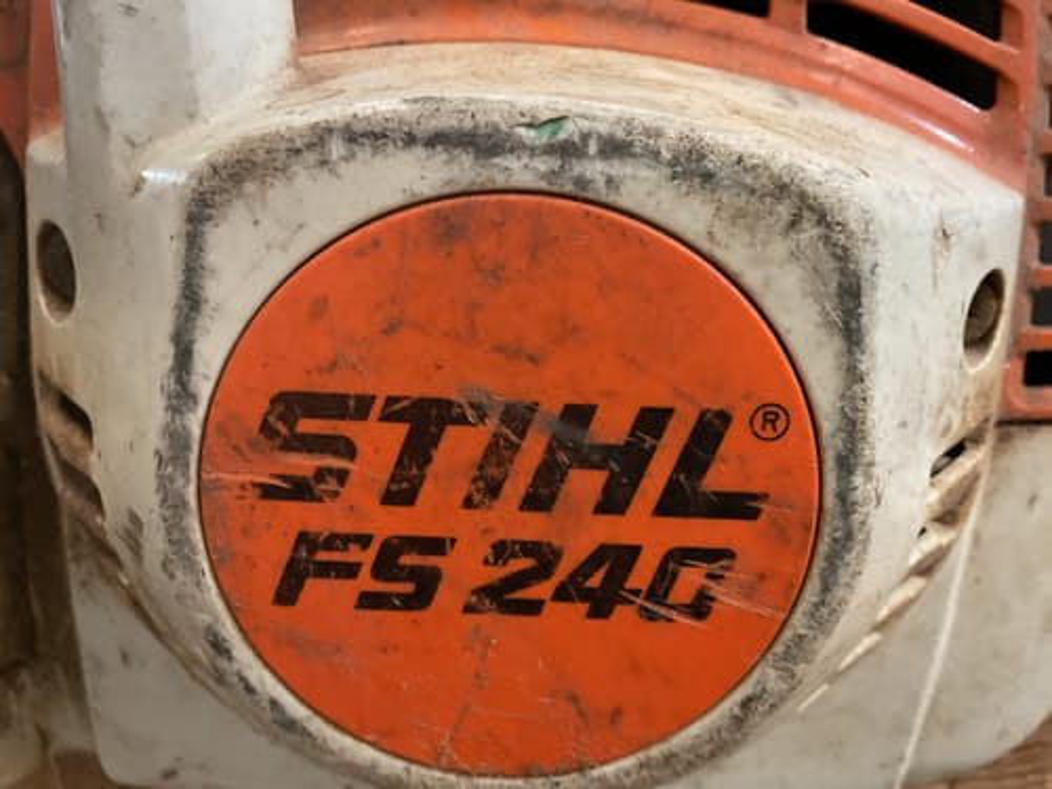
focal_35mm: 29
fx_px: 881
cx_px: 526
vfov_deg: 48.2
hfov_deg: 61.7
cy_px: 394
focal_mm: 3
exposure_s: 1/40
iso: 320
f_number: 1.8
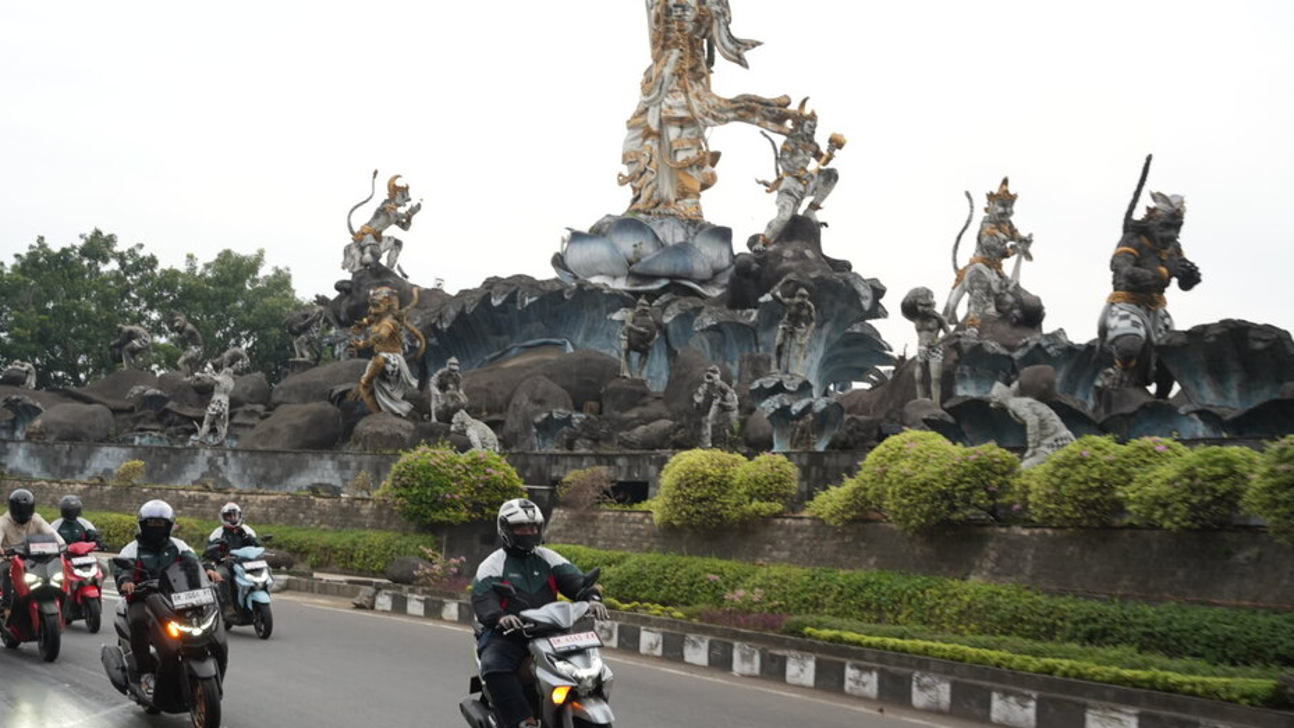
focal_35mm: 47
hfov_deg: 43.2
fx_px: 1626
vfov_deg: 25.2
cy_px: 403
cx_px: 536
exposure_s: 1/250
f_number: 4
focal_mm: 37.3
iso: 800
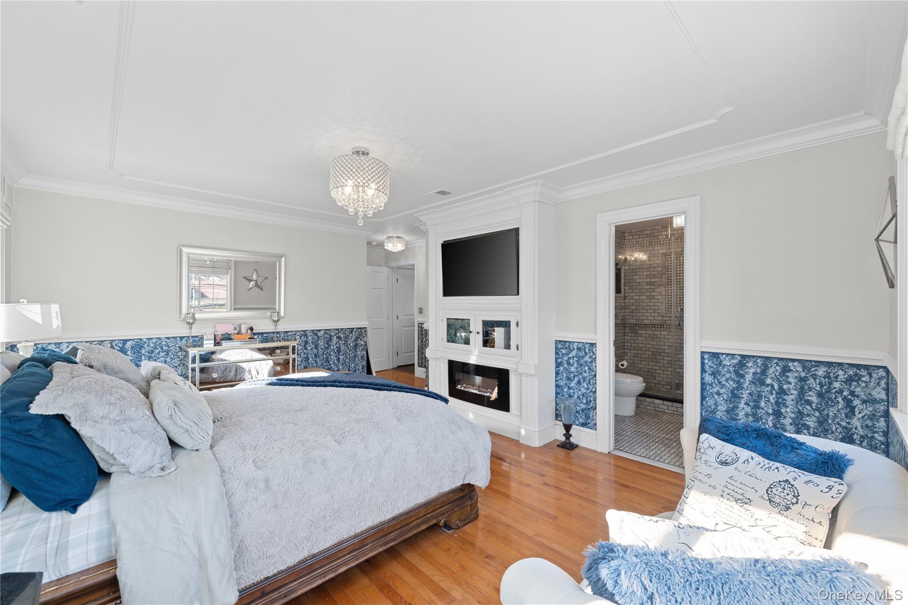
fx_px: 353
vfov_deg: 81.2
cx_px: 454
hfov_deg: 104.3
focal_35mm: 14
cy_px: 302
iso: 250
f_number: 10
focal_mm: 14
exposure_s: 1/6
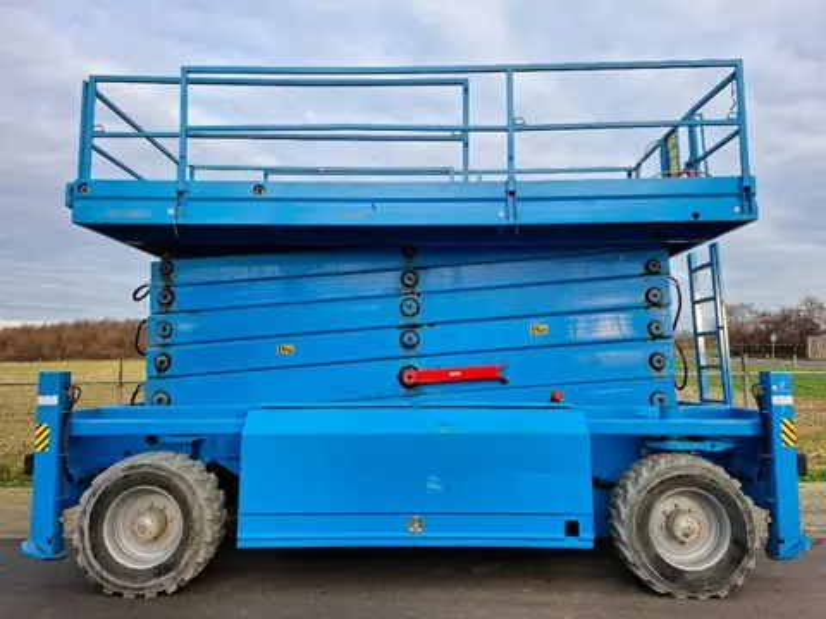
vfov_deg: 58.9
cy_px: 310
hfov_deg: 73.9
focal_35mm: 23
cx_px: 413
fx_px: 549
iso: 50
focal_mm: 5.54
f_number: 1.8
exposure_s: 1/158
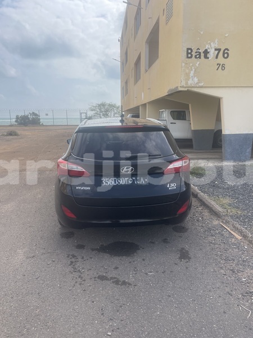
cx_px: 126
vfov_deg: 67.3
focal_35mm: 26
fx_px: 253
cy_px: 169
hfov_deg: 53.1
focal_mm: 4.2
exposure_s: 1/2353
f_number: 1.6
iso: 32
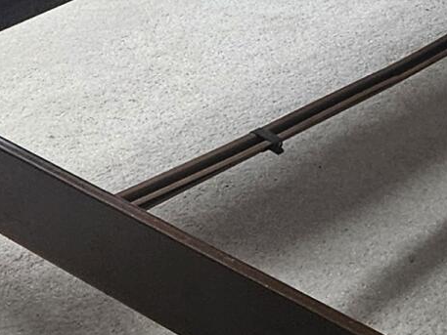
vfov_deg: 9.1
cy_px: -370
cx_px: 291
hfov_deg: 13.1
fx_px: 1950
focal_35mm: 151
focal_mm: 5.4
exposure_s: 1/120
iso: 200
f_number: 1.8
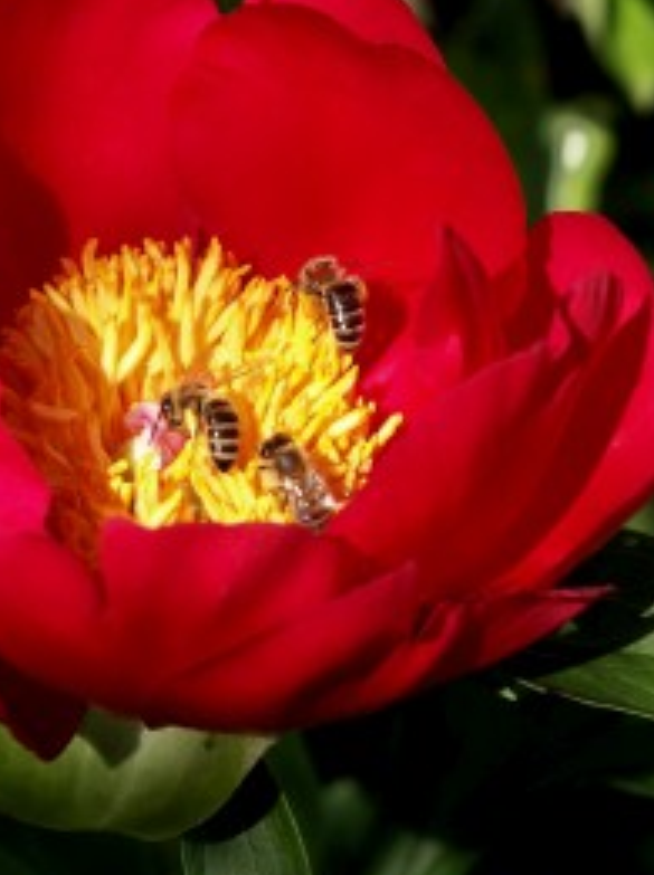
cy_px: 308
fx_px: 5505
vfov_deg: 9.1
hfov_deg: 6.8
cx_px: 198
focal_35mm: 218
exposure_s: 1/1000
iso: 100
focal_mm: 35.96
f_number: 3.5
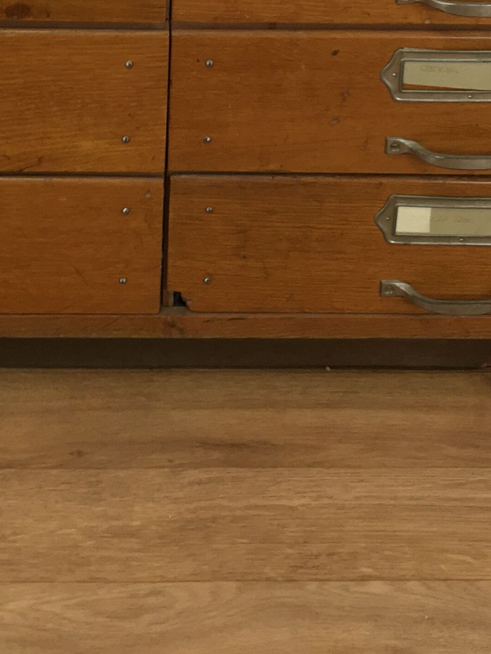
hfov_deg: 17.9
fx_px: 1551
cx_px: 156
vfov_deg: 21.0
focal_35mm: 82
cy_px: -262
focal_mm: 4.15
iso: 50
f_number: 2.2
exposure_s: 1/33
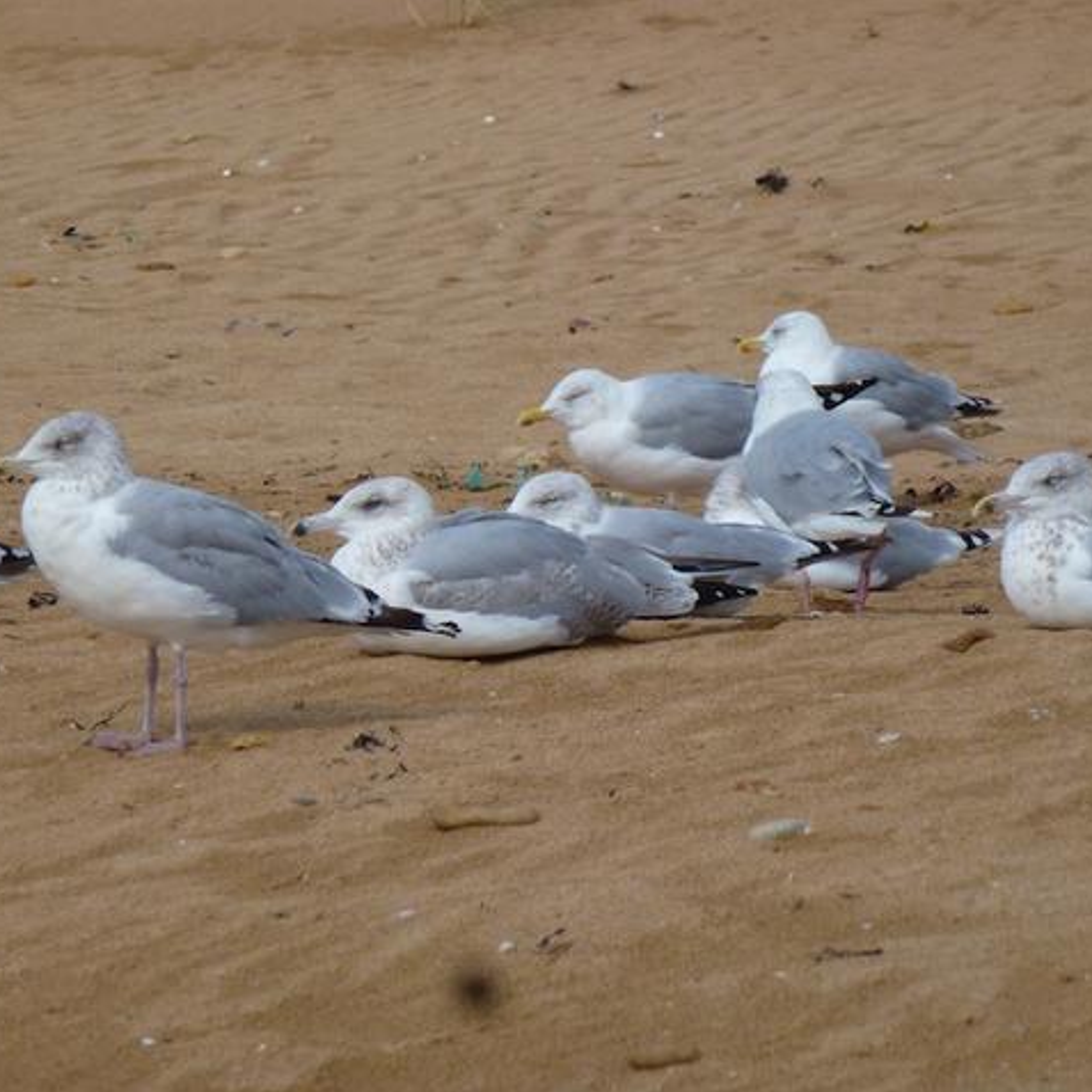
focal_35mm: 325
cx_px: 591
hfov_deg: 5.4
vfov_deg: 5.4
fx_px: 11599
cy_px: 547
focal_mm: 44.5
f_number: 5.6
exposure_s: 1/800
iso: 100
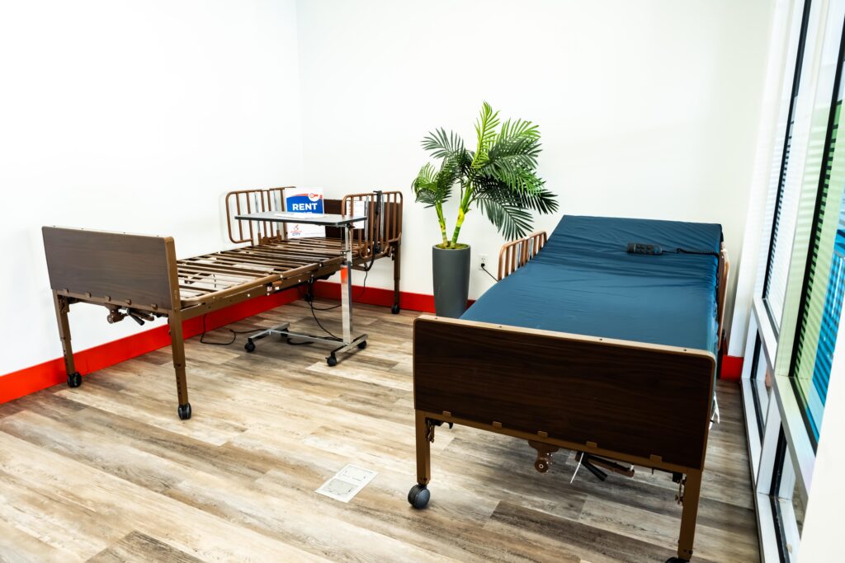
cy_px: 282
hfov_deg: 73.7
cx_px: 422
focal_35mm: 24
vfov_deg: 53.1
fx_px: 563
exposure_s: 1/6
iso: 640
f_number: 9
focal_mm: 24
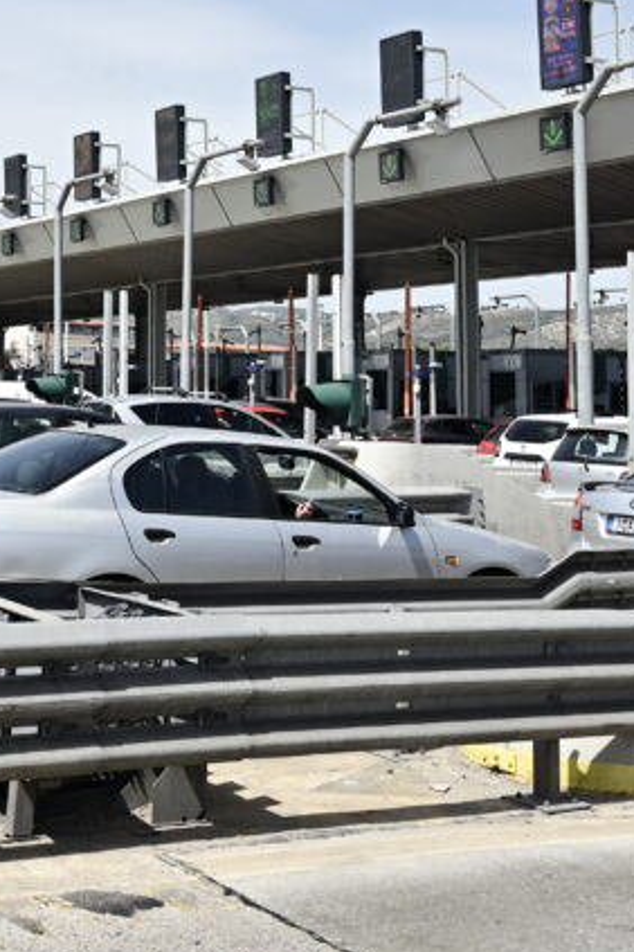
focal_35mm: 58
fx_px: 1532
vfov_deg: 34.0
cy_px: 273
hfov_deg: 22.8
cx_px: 72
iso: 100
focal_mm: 24
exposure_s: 1/1250
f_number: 4.5
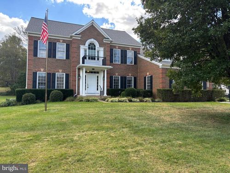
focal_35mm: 26
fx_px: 173
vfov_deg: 53.1
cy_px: 86
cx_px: 115
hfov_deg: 67.3
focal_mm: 5.96
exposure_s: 1/531
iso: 50
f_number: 1.6
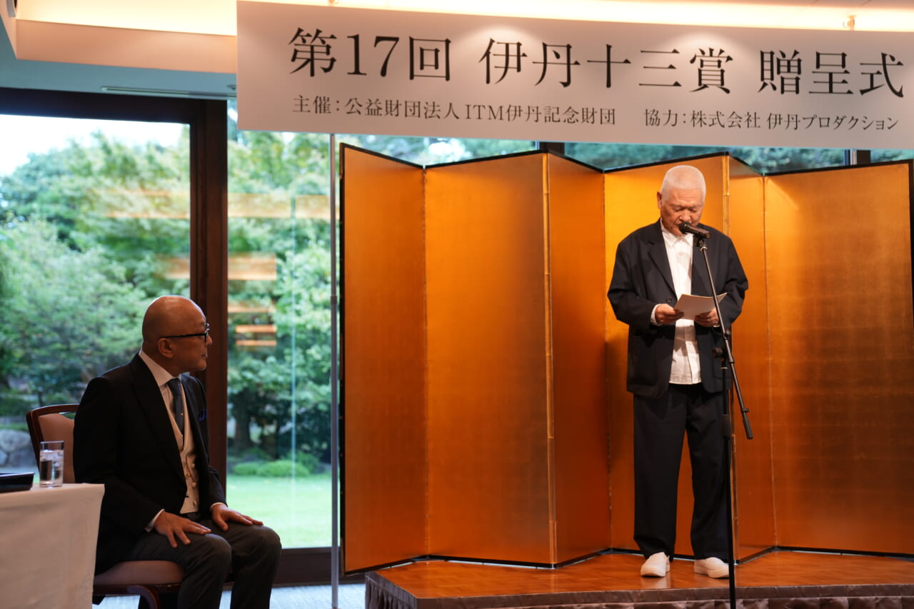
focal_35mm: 54
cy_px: 304
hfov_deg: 36.9
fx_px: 1371
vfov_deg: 25.1
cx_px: 457
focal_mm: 54
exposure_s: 1/60
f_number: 2.8
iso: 200
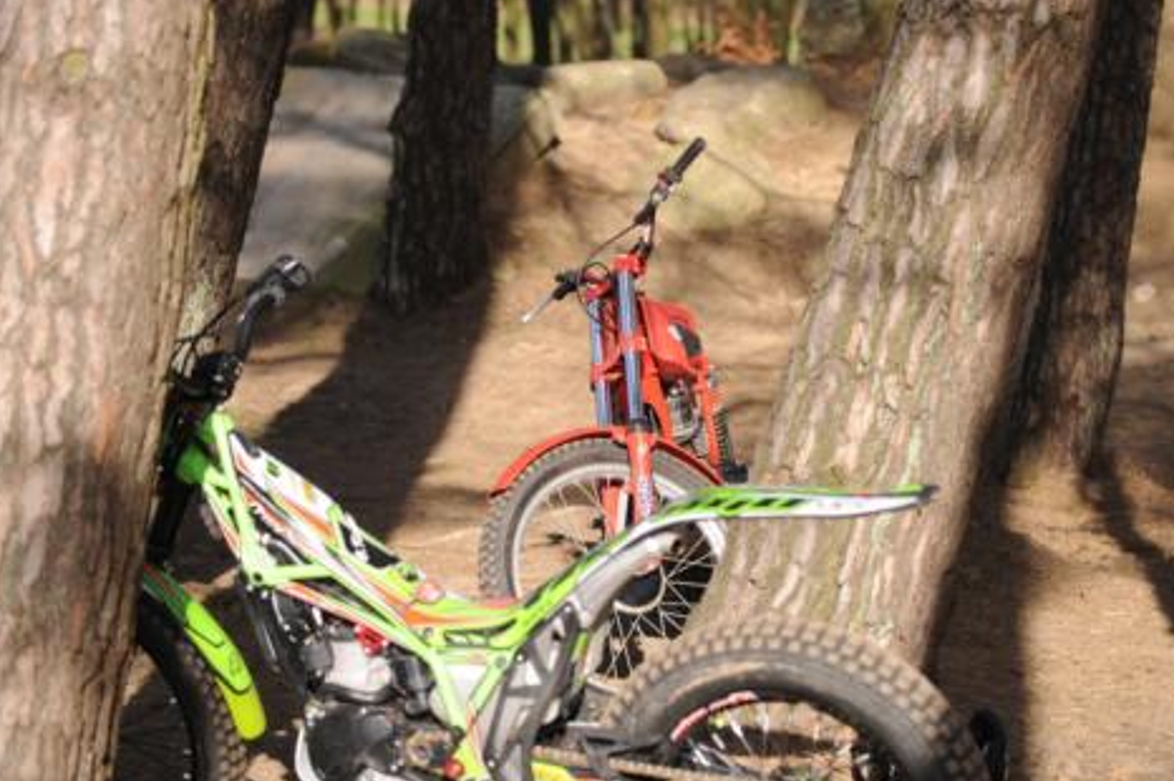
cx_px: 612
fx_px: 3845
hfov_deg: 17.4
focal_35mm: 118
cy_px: 379
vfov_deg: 11.6
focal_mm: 110
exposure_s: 1/1000
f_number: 5
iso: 250
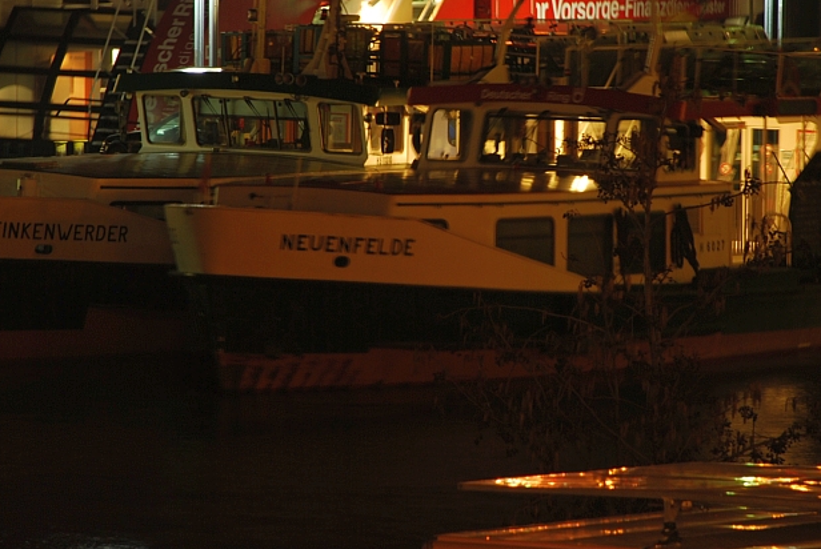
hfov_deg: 6.6
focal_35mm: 312
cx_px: 505
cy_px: 129
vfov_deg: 4.4
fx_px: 7118
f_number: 5.6
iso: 100
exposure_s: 8
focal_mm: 125
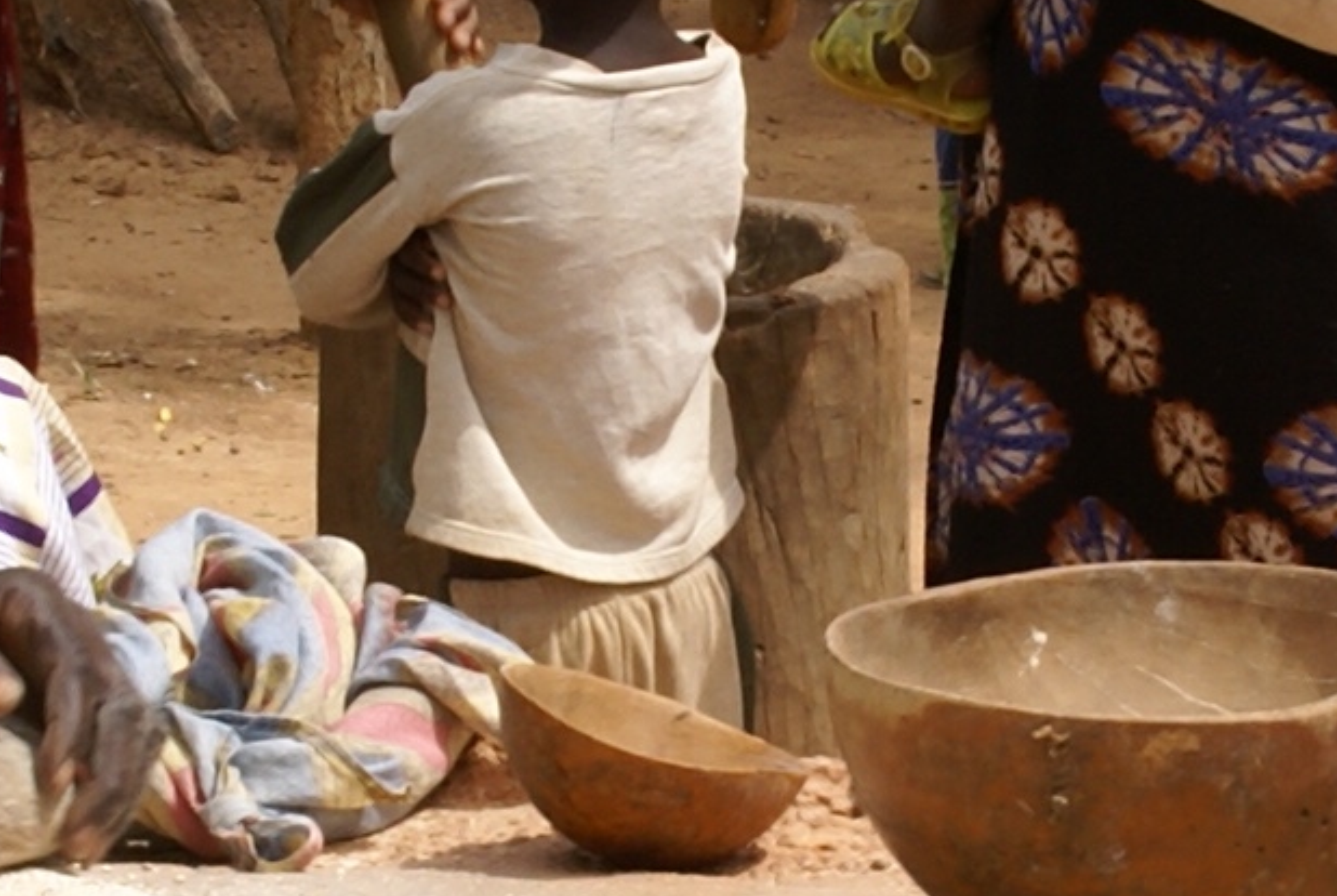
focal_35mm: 263
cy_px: 602
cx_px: 798
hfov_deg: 7.8
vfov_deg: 5.2
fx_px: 9781
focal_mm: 28
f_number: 11
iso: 100
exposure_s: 1/125
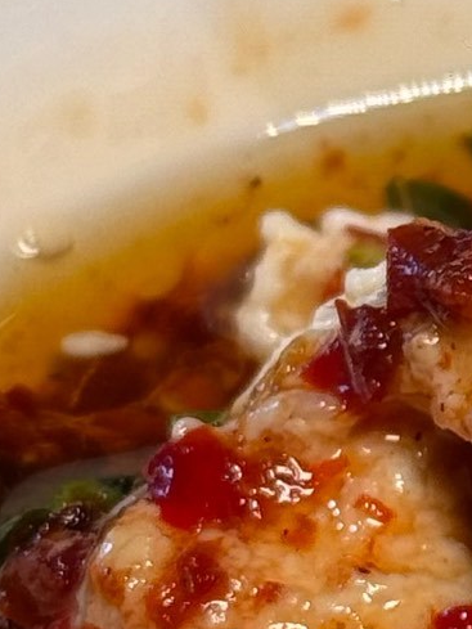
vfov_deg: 7.4
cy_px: 91
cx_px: 649
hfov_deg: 5.5
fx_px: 4870
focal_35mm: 268
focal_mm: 6.76
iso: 50
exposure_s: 1/157
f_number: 1.78
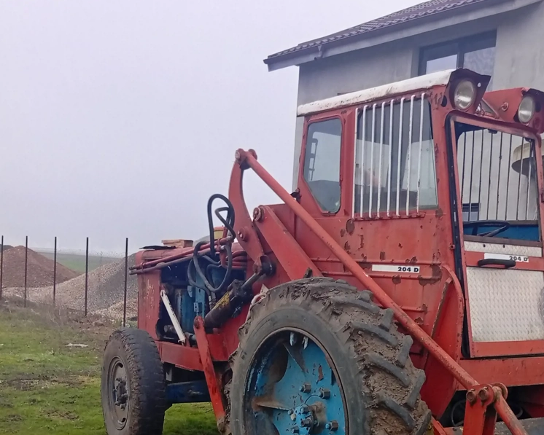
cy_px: 386
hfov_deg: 39.1
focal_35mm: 47
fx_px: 757
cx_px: 359
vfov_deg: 30.7
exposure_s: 1/50
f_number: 1.8
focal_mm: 3.84
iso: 51
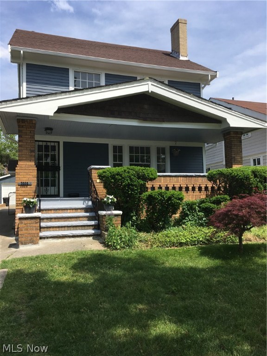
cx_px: 134
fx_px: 298
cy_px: 178
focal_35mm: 29
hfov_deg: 48.2
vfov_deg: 61.7
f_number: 2.2
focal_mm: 4.15
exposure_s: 1/1451
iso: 25
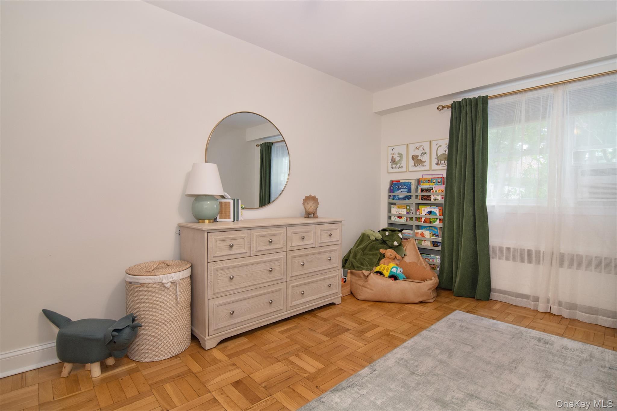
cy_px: 206
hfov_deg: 95.0
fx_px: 283
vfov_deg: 72.0
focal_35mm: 16
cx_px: 308
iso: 640
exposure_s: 1/50
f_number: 8
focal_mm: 11
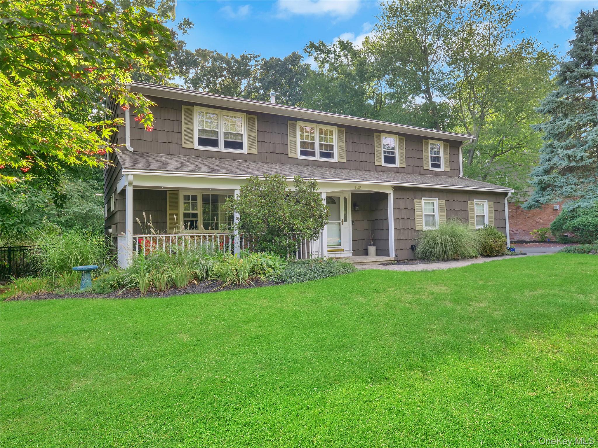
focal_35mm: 22
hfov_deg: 76.4
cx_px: 299
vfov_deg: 61.1
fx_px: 380
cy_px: 224
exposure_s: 1/40
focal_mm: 11
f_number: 8
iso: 100
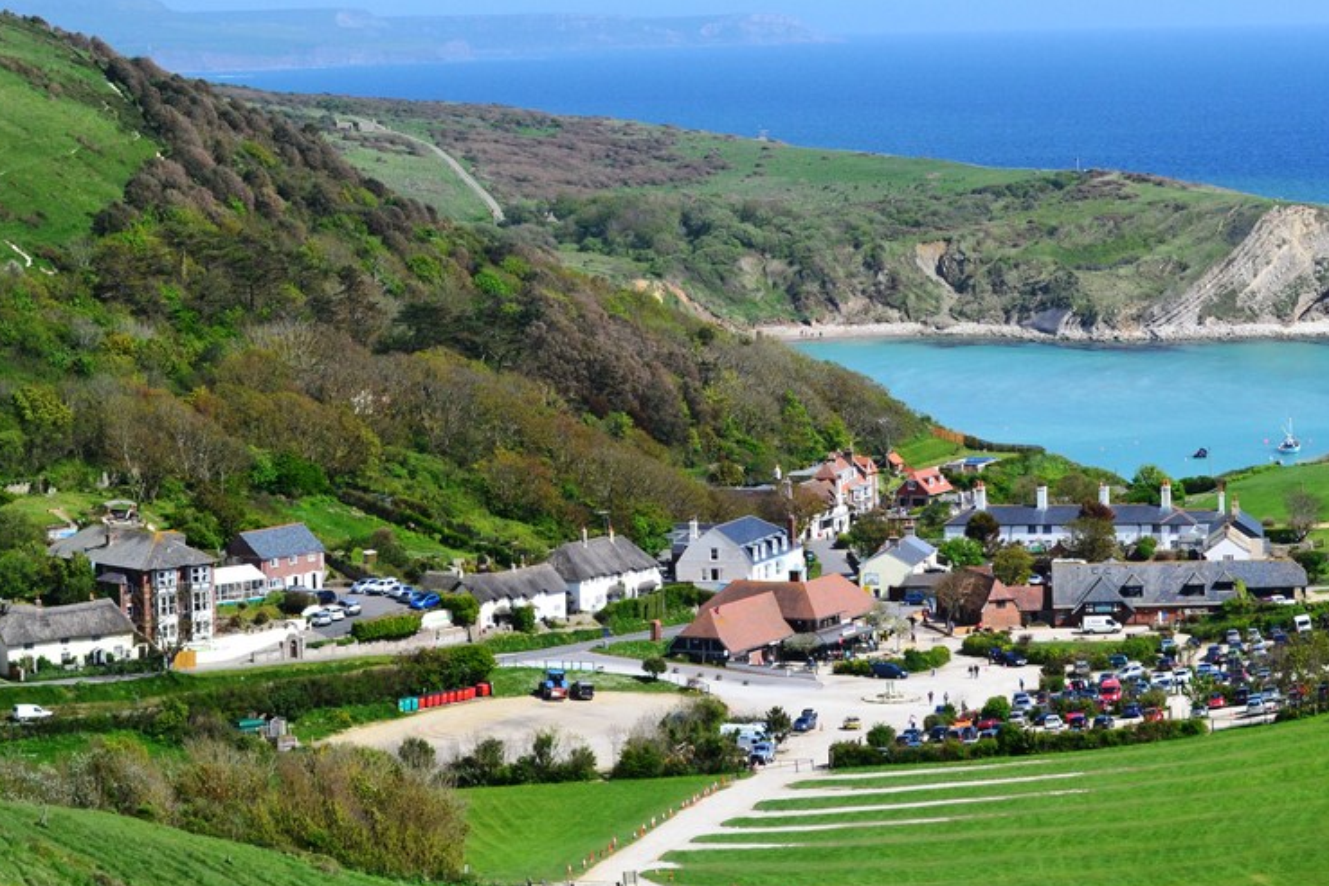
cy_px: 303
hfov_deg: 18.5
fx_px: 4054
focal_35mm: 110
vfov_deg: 12.5
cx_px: 1026
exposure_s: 1/500
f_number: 11
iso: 400
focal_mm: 45
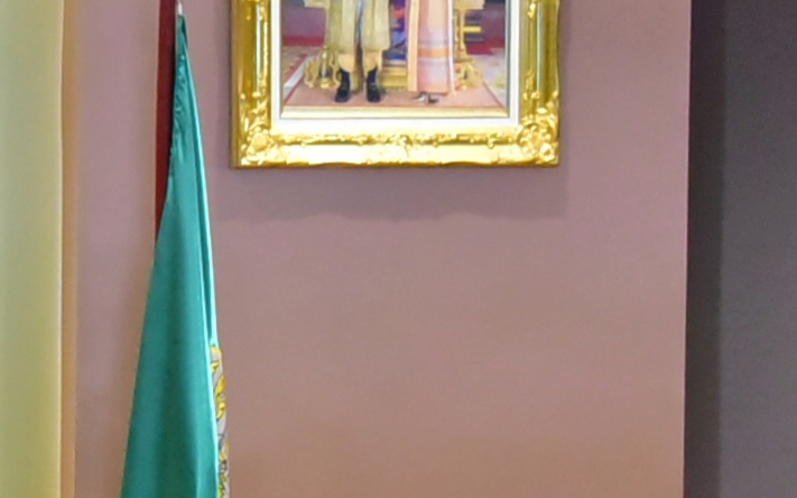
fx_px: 6146
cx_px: -336
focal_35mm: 283
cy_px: 790
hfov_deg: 7.3
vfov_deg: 4.6
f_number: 5.6
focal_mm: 72
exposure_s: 1/125
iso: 10000
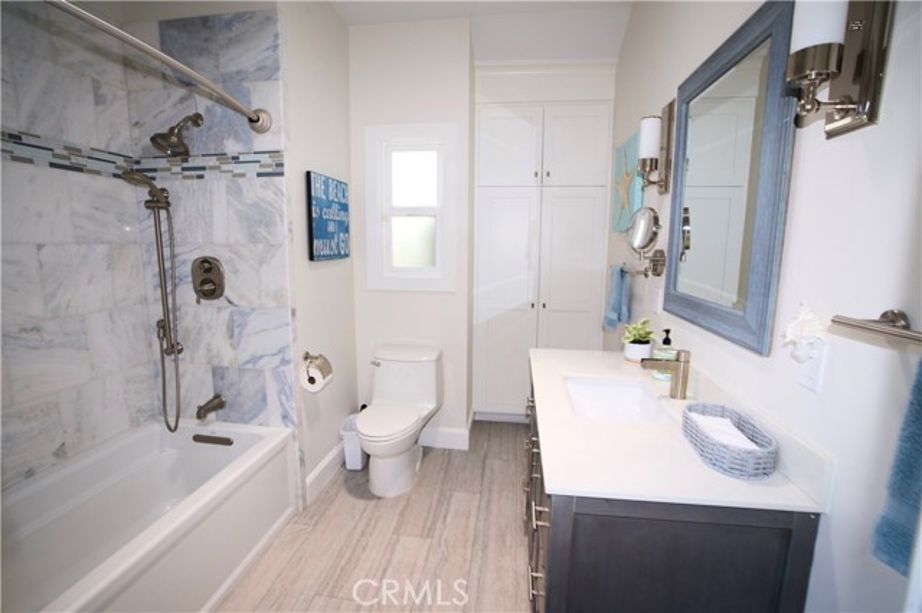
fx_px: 410
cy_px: 306
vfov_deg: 73.7
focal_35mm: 16
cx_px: 461
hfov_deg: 96.8
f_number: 9
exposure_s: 1/10
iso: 640
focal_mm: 16
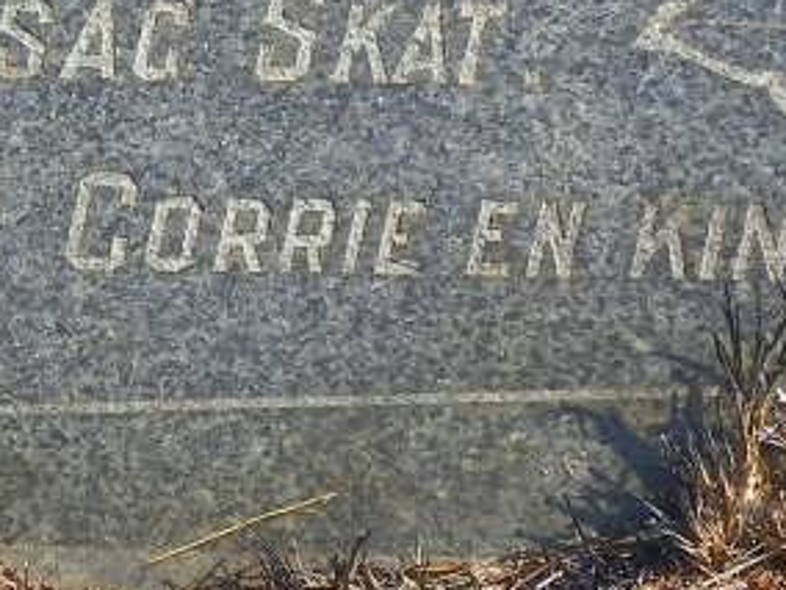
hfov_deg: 4.7
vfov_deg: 3.5
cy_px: 80
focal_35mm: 423
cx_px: 39
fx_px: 9605
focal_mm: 17.8
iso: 64
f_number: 4
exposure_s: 1/160
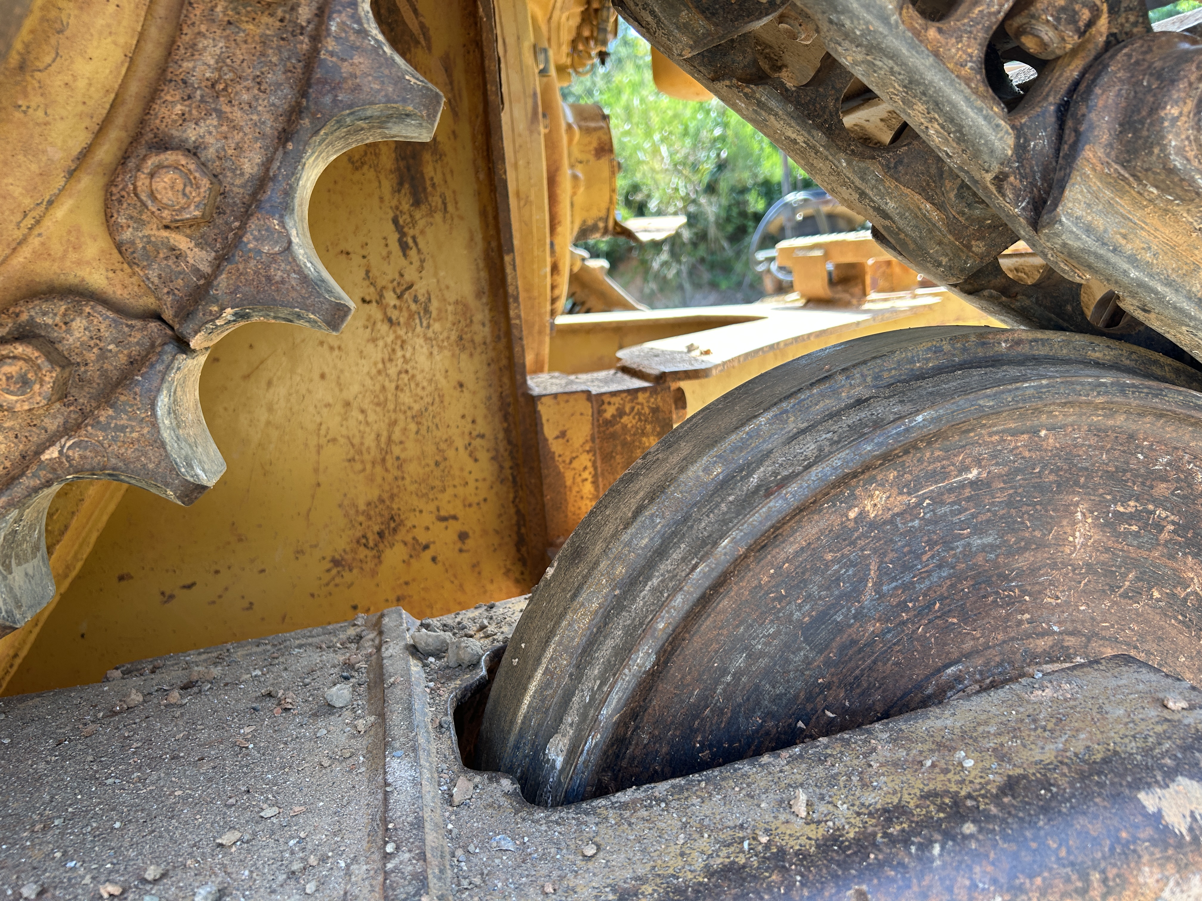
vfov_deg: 53.1
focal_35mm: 26
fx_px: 903
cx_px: 601
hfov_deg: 67.3
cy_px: 450
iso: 50
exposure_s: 1/178
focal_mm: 5.7
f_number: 1.5
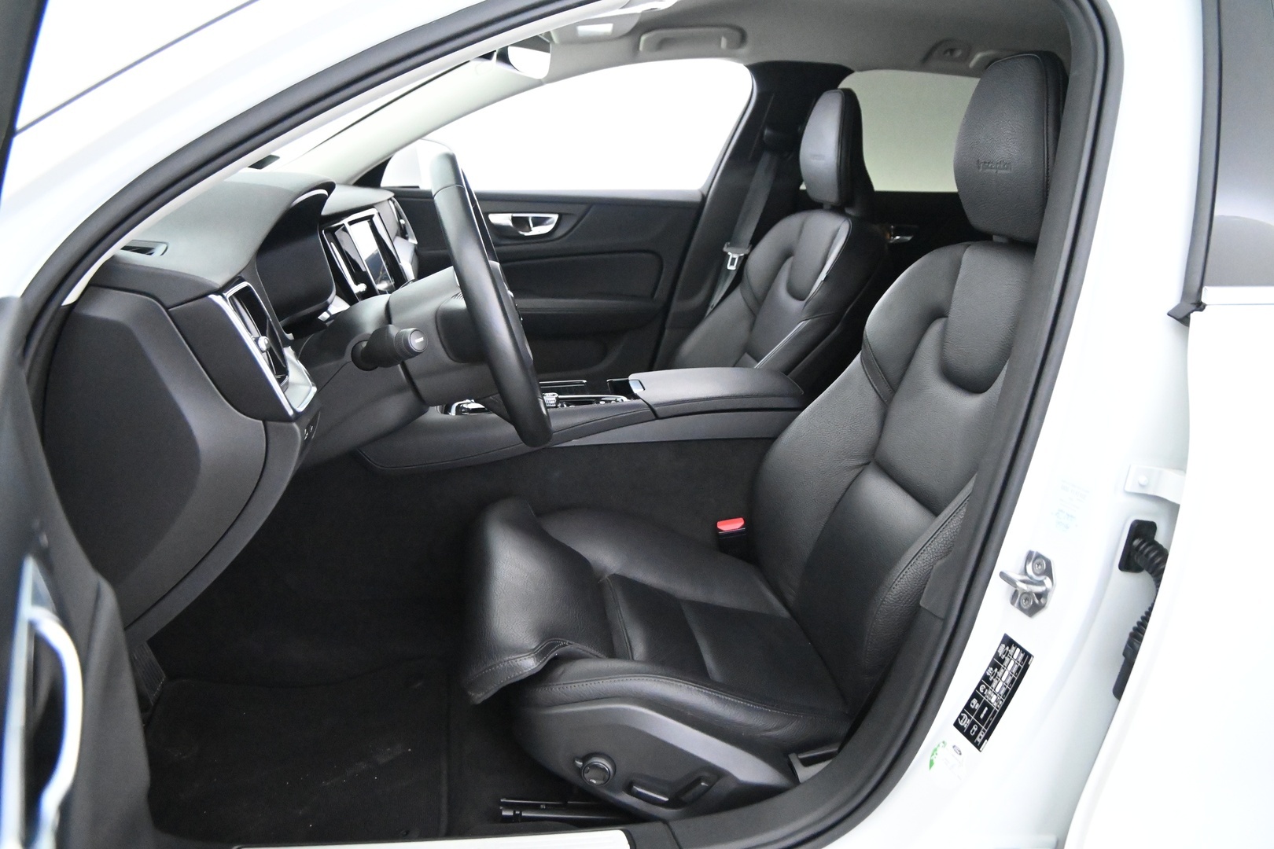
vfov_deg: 18.2
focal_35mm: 75
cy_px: 424
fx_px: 2654
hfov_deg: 27.0
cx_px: 637
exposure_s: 1/80
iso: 10000
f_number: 6.3
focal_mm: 50
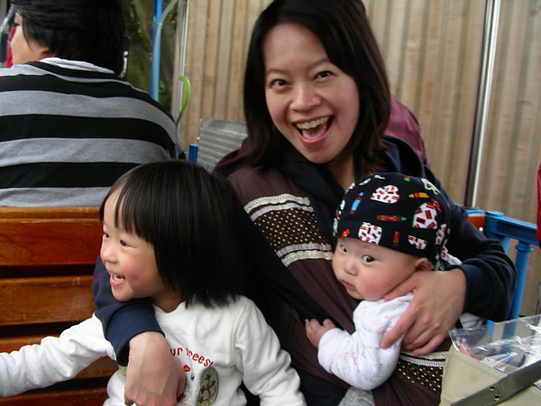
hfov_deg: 49.0
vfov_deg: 37.7
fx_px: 594
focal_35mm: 38
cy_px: 203
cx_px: 270
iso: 50
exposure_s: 1/60
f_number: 3.5
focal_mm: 6.3
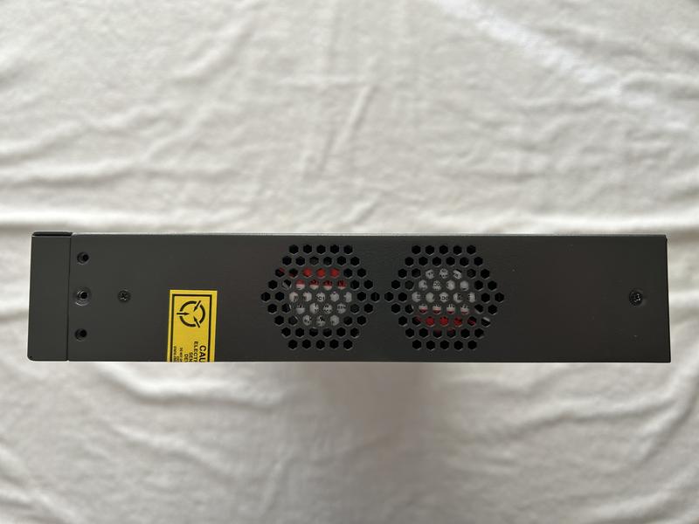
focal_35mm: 26
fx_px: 525
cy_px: 262
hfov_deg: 67.3
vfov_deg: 53.1
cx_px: 350
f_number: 1.5
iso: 64
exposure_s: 1/121
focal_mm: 5.7
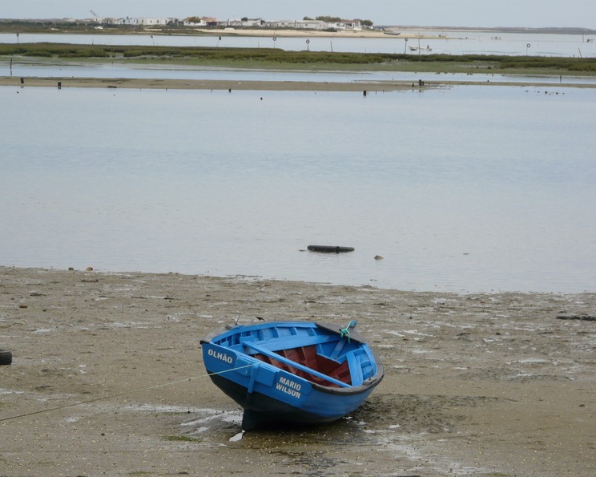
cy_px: 240
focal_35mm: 192
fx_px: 3386
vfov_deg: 8.1
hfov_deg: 10.1
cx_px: 286
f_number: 4
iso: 100
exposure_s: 1/200
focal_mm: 30
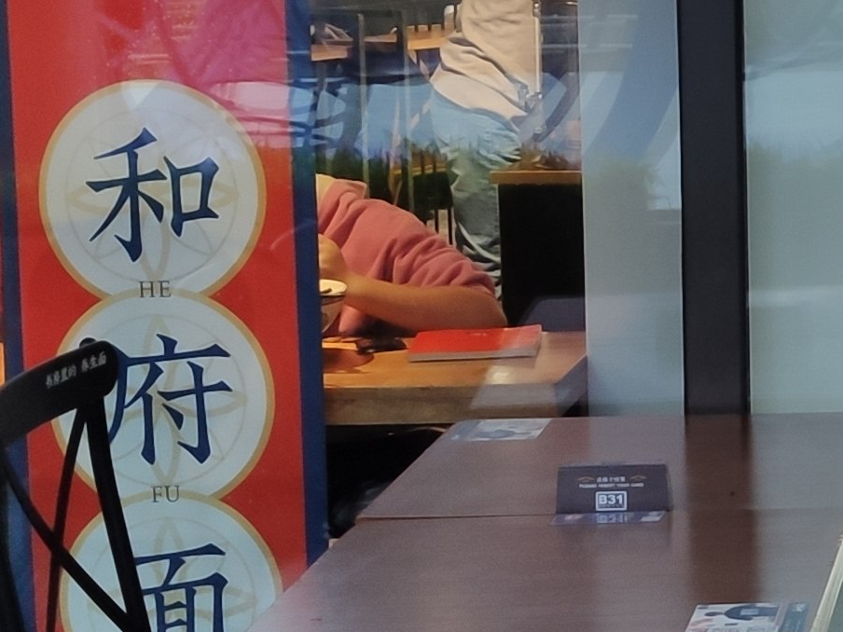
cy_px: 72
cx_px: 1187
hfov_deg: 16.0
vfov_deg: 12.8
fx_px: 2801
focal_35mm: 115
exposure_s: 1/100
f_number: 1.75
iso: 185
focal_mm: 4.75
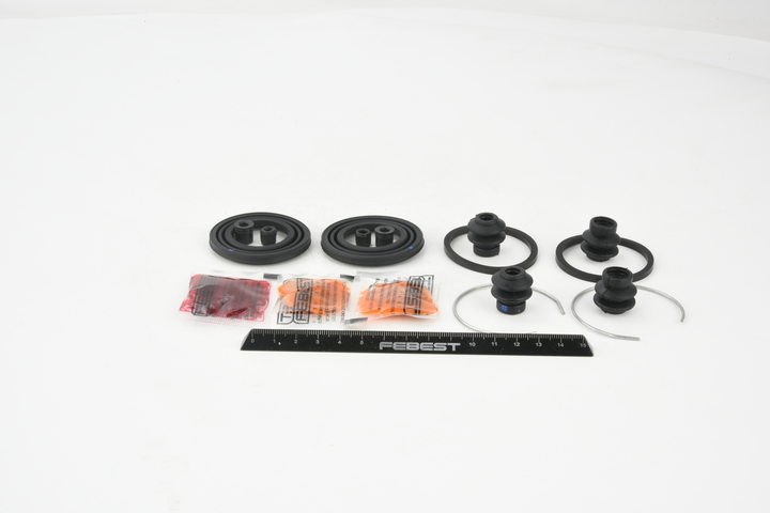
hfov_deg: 33.4
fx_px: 1283
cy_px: 256
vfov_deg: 22.6
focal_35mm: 60
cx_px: 385
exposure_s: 1/2.5
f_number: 32
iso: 100
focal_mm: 60
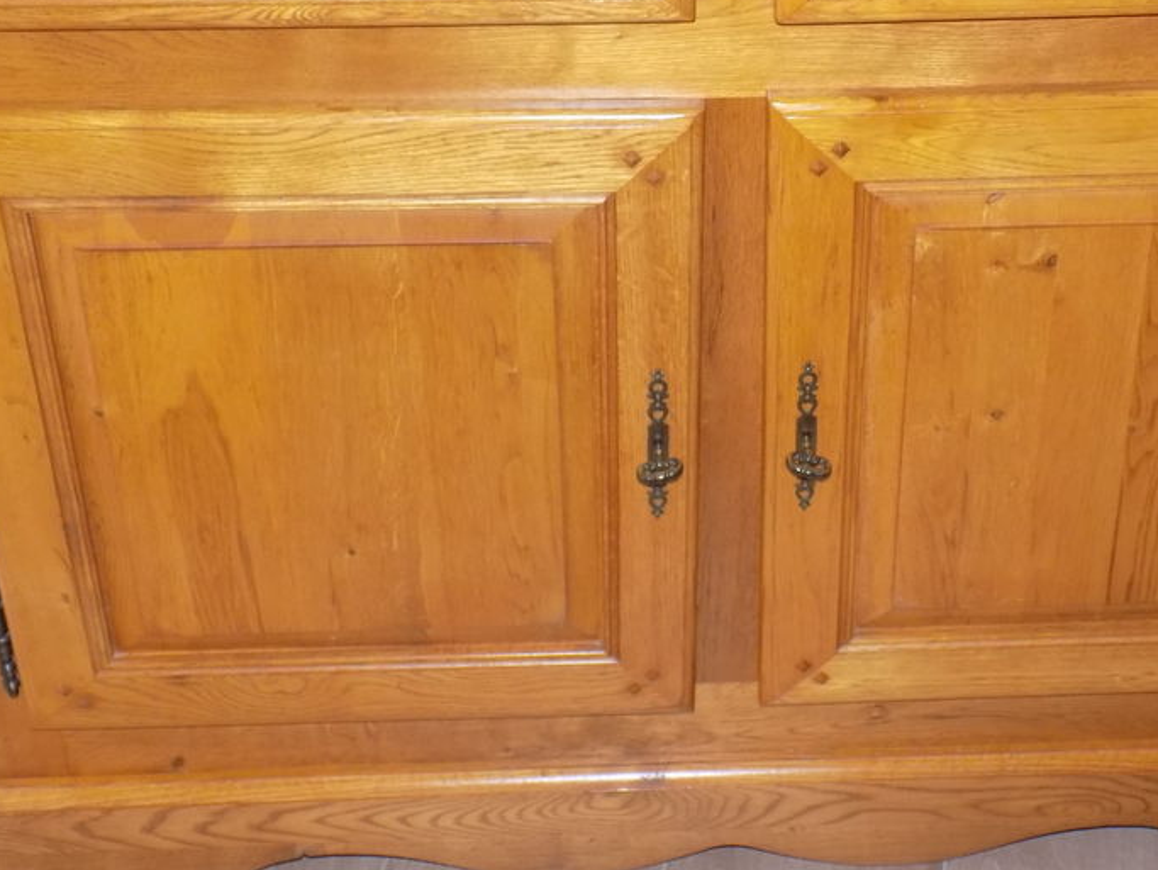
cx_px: 719
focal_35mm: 60
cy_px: 312
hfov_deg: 32.0
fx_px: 2008
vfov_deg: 24.4
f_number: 3.6
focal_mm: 7.3
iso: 200
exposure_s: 1/30
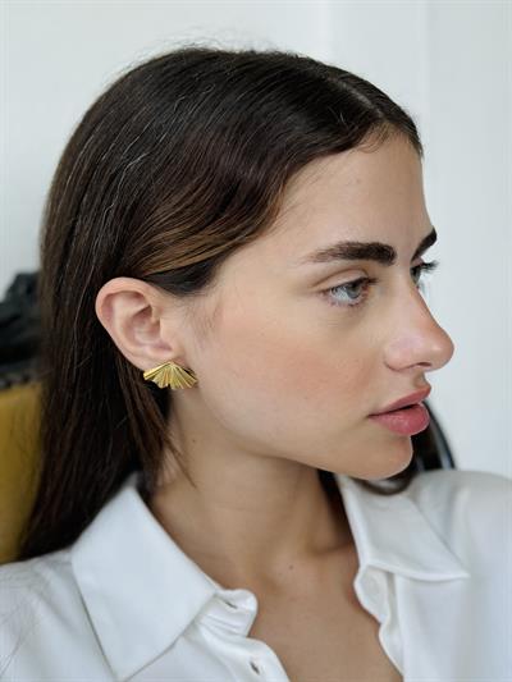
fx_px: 946
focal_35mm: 48
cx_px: 256
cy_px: 341
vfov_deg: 39.6
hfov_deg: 30.3
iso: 80
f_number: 1.78
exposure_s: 1/122
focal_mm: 6.76
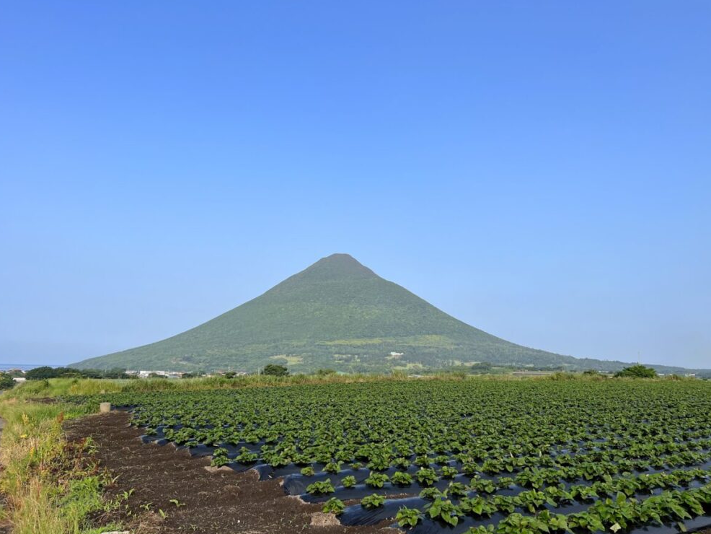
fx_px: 555
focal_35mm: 27
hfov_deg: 65.3
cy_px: 273
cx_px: 349
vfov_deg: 51.4
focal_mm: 5.7
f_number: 1.5
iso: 50
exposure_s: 1/3704
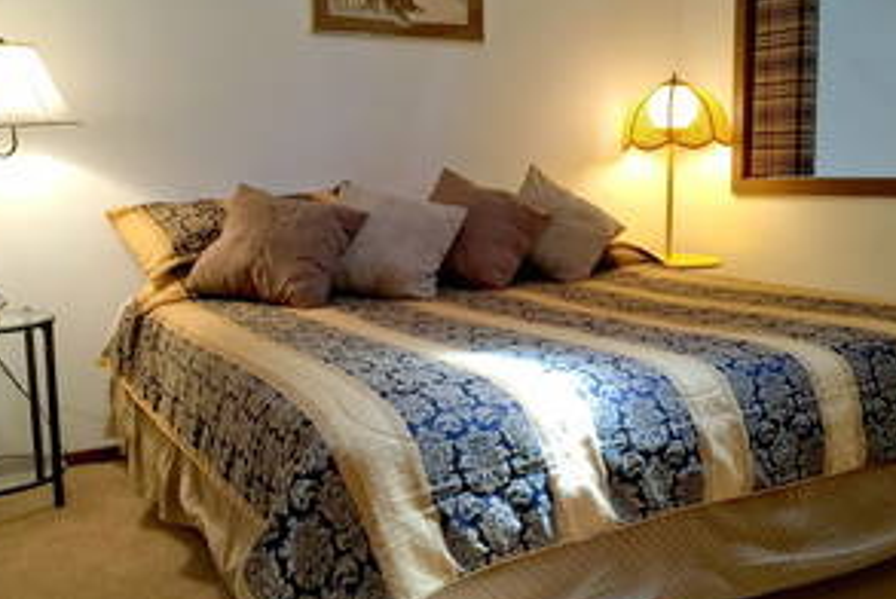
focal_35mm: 37
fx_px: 922
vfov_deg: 36.0
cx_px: 505
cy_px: 300
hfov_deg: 51.7
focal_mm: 4.15
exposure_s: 1/15
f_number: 2.2
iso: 32
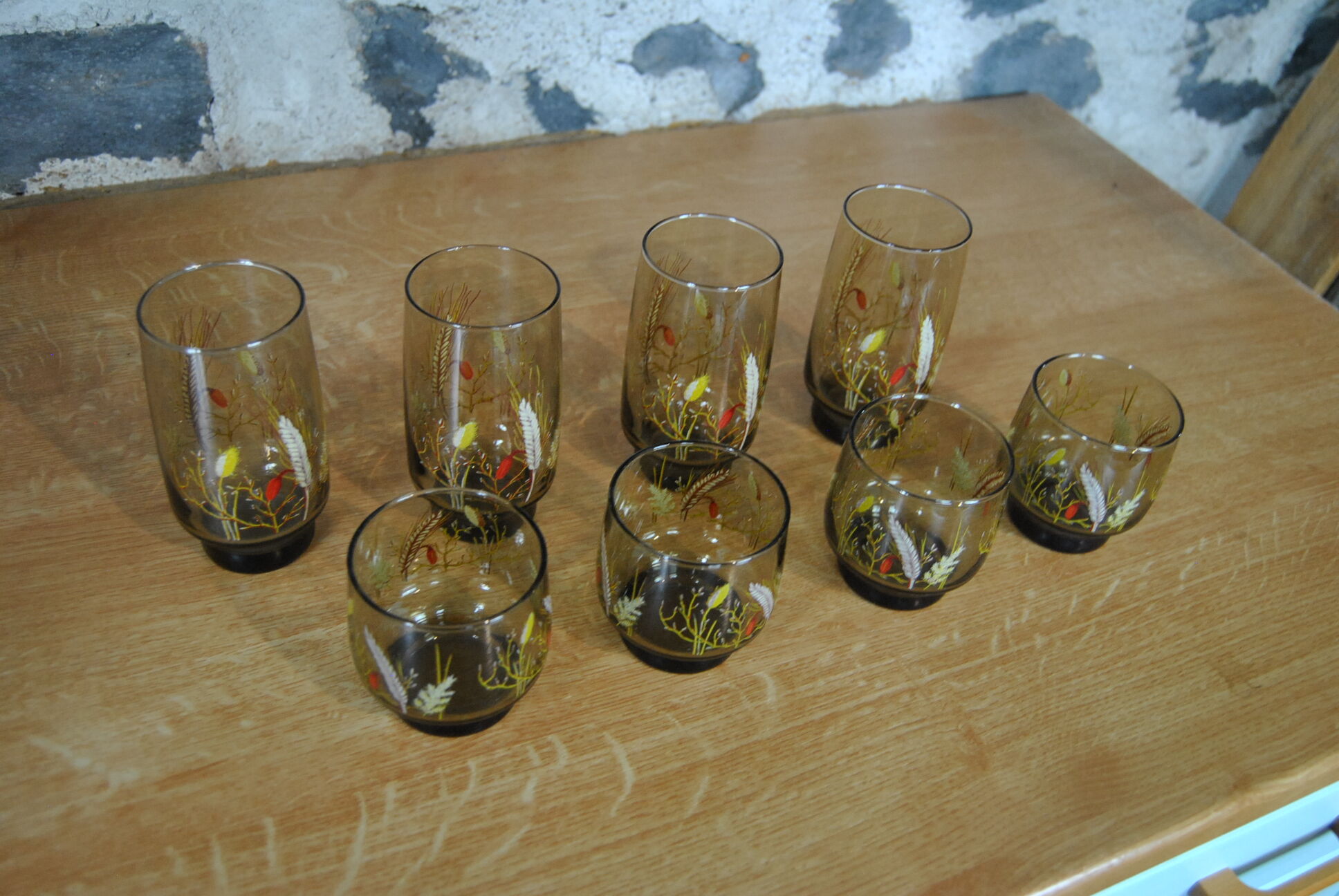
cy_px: 448
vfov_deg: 40.1
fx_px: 1229
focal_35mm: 33
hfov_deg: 57.2
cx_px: 670
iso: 640
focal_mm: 22
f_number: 3.5
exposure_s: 1/30
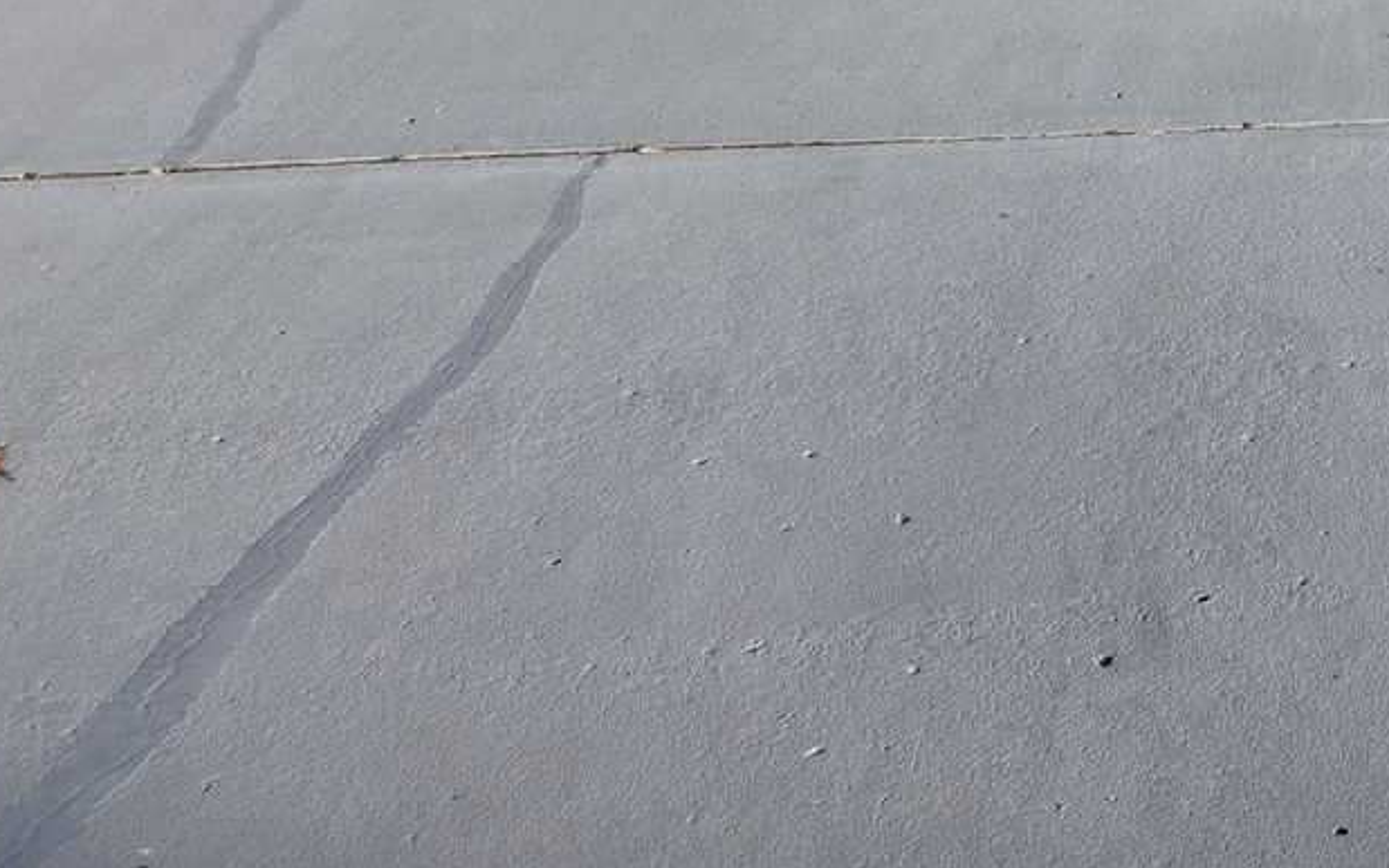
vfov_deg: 18.2
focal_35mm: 63
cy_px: -455
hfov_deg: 28.9
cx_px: 1584
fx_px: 2385
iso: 80
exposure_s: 1/3381
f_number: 1.8
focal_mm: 5.4
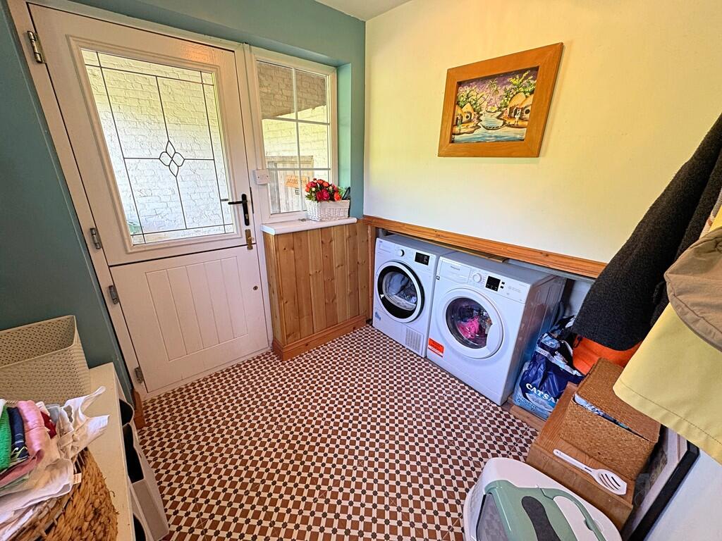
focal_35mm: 14
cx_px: 361
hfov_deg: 102.1
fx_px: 292
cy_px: 270
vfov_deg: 85.7
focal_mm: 2.22
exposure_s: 1/50
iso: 160
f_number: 2.2
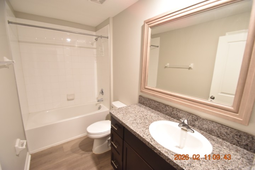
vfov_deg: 77.3
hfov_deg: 100.4
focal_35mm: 15
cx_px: 128
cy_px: 85
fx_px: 106
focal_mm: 10
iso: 800
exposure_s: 1/15
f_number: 3.5
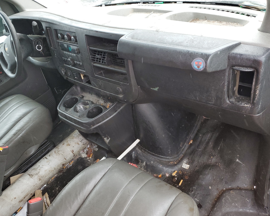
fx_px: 224
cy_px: 109
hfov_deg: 62.2
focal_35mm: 28
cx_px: 133
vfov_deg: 51.5
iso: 98
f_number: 1.5
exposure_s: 1/120
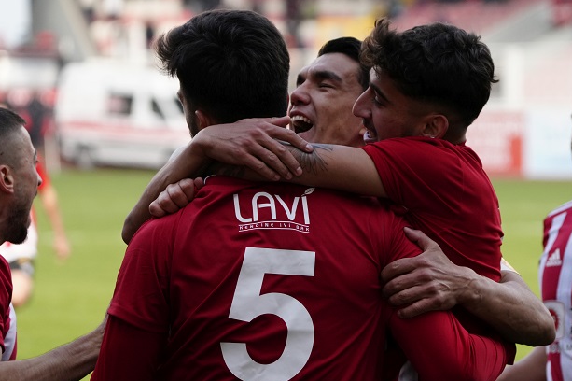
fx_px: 4923
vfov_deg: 4.4
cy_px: 182
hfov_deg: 6.6
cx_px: 346
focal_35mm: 310
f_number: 6.3
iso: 2000
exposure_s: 1/2000
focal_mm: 200
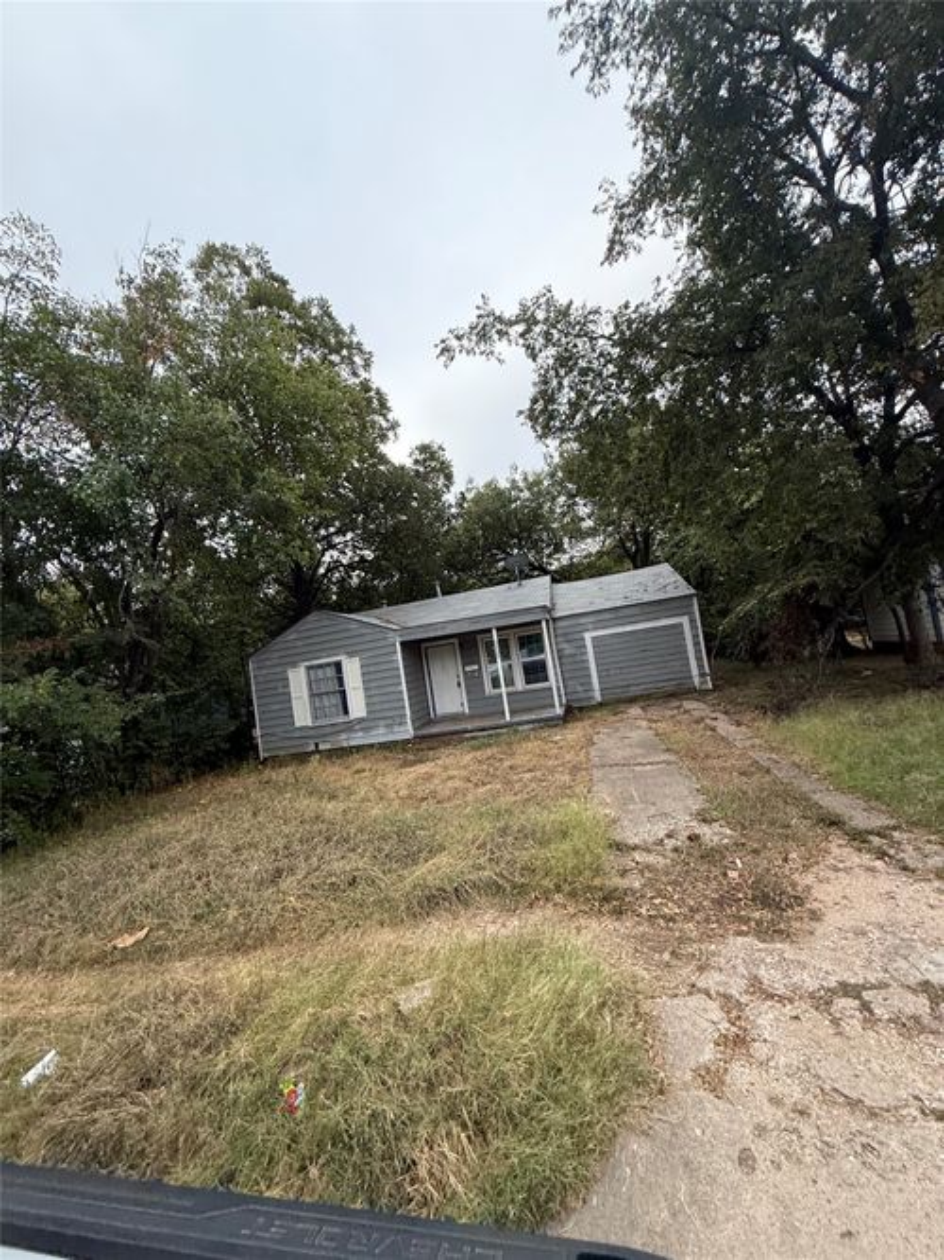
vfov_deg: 102.1
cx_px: 472
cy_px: 630
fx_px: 509
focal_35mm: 14
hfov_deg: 85.7
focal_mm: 2.22
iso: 64
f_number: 2.2
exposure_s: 1/506
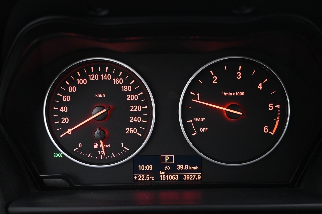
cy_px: 107
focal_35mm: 32
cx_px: 161
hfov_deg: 59.5
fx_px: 282
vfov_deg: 41.7
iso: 2500
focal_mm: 21
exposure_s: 1/15
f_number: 4
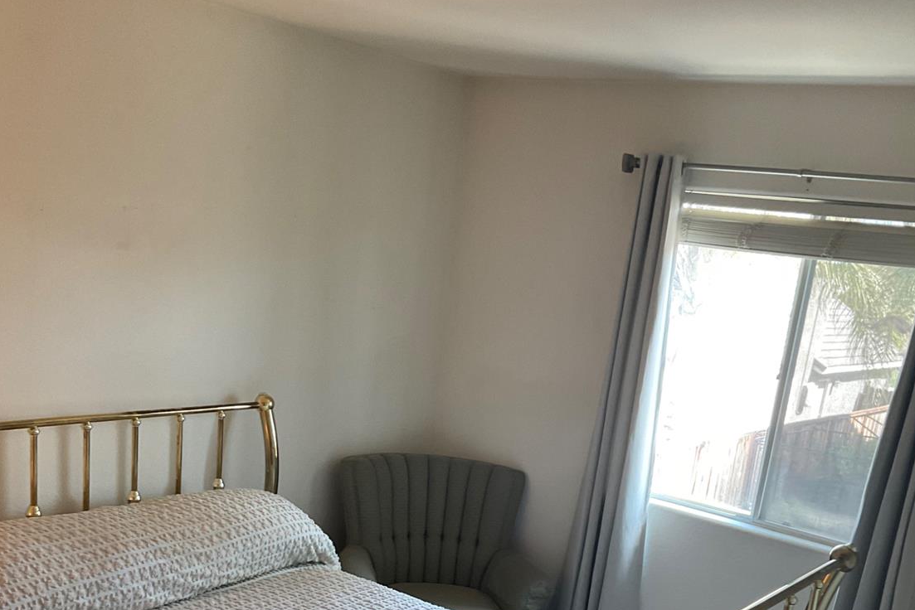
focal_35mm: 41
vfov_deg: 31.6
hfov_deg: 47.4
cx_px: 452
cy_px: 511
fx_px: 1042
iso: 100
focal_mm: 3
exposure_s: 1/60
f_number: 1.8
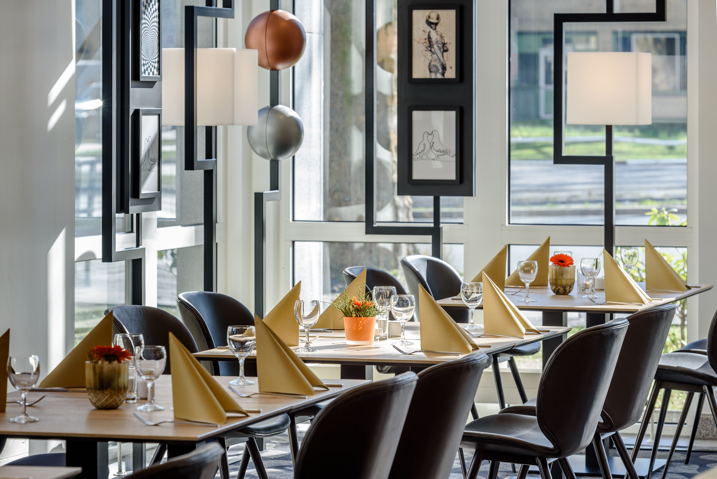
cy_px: 240
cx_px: 358
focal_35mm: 140
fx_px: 2789
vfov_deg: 9.8
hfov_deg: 14.6
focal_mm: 140
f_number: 8
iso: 100
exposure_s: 1/15
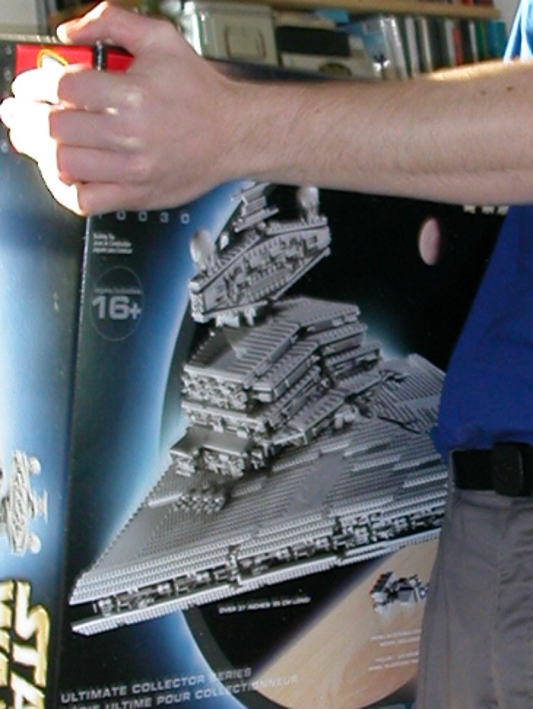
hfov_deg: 11.4
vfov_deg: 15.3
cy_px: 267
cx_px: 515
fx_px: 2646
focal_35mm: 129
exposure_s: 1/59.9
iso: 128
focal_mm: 7.5
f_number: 3.2
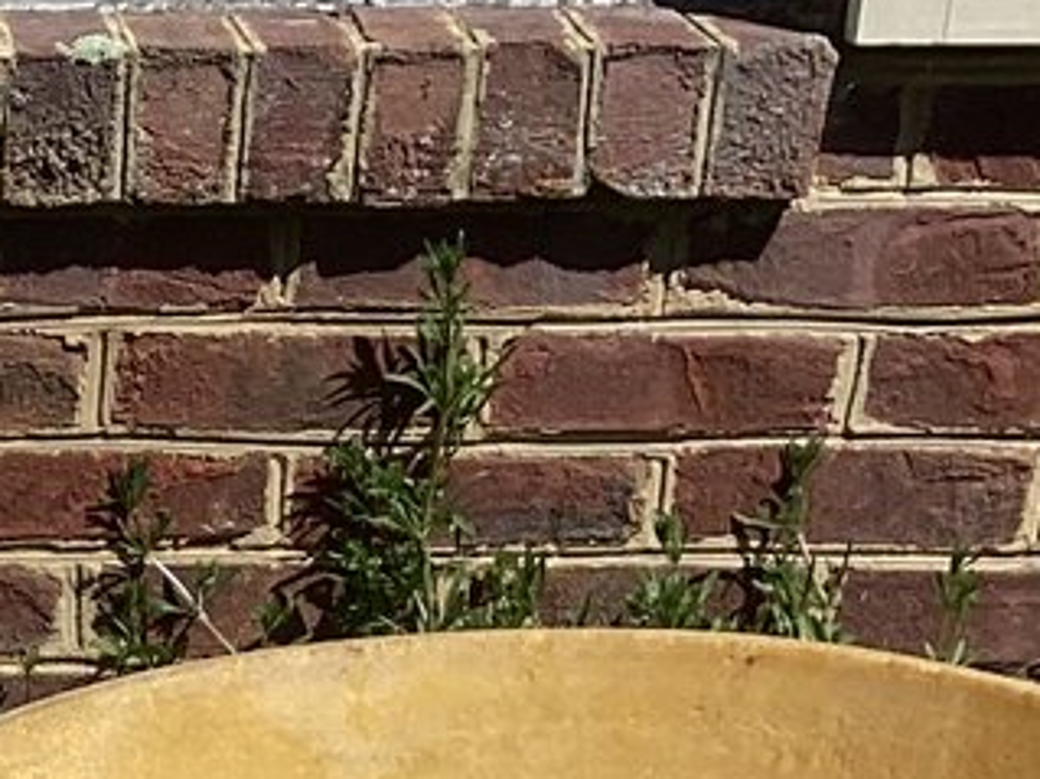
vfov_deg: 9.5
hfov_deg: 12.0
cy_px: 1514
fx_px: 4415
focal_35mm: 147
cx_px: -999
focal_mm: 3.3
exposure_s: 1/1508
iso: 25
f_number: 2.4
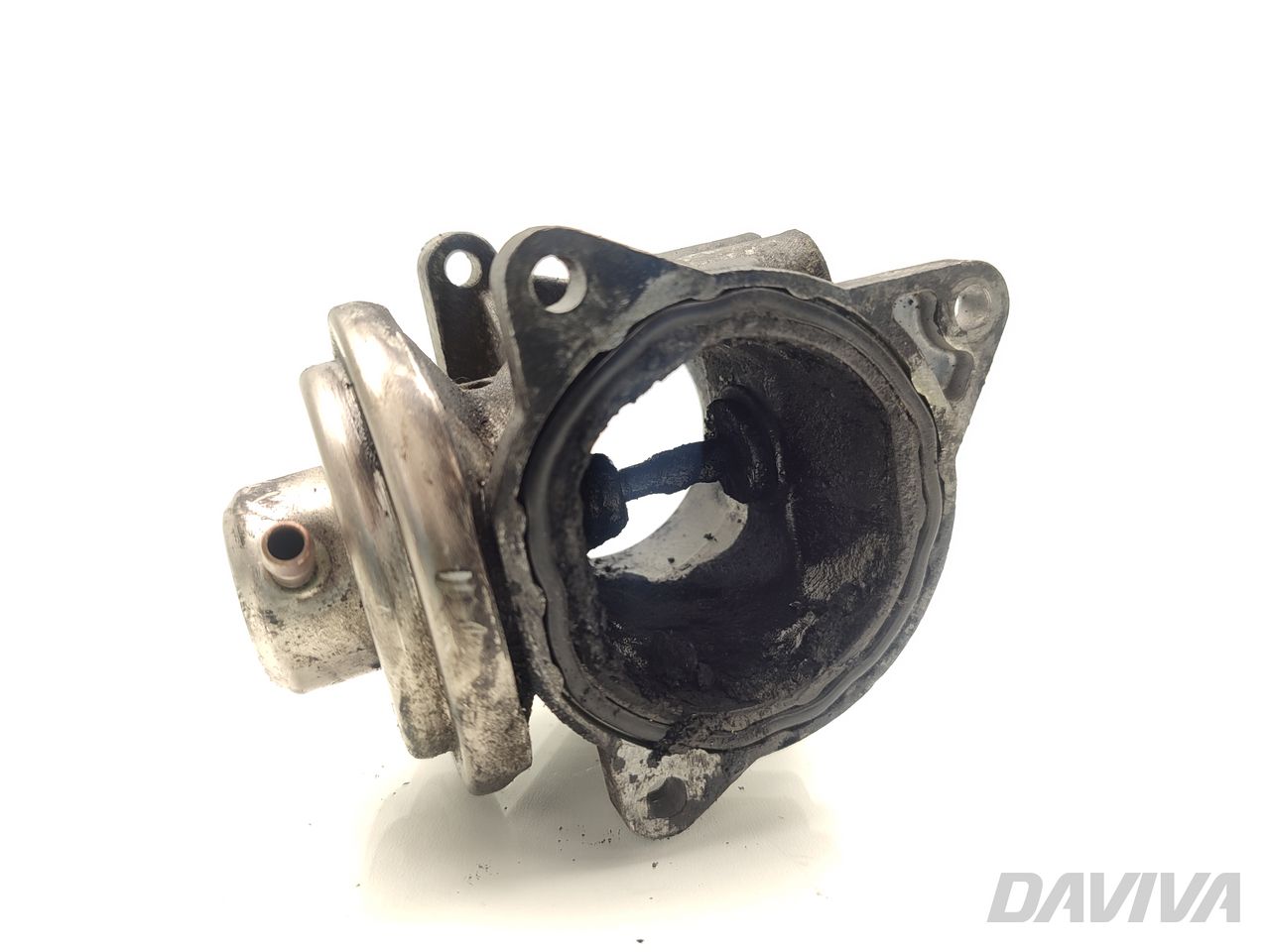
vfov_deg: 56.8
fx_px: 881
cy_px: 476
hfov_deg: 71.6
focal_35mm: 24
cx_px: 635
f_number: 1.89
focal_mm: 5.89
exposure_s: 1/100
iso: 200
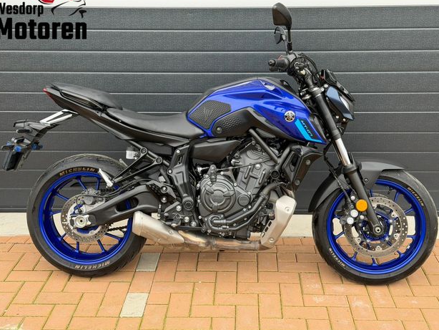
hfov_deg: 38.2
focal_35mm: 50
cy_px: 163
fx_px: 634
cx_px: 224
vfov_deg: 29.1
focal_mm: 6.76
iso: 50
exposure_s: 1/200
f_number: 1.78
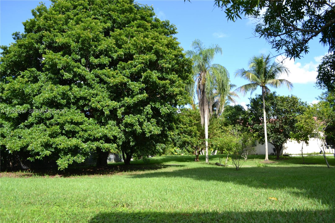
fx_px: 251
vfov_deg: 47.9
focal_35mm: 27
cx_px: 168
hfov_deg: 67.4
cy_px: 112
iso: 100
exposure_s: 1/160
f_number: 6.3
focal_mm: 18
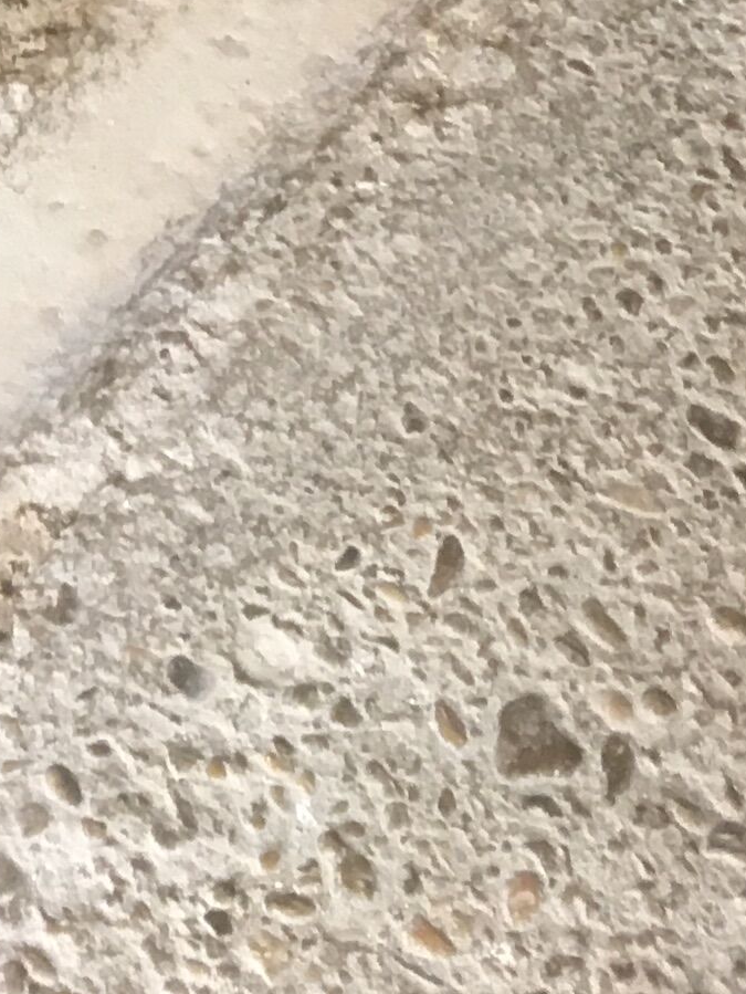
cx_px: -732
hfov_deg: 10.5
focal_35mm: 130
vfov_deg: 12.7
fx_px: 3733
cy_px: -1173
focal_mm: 4.15
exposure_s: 1/33
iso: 100
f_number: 2.2
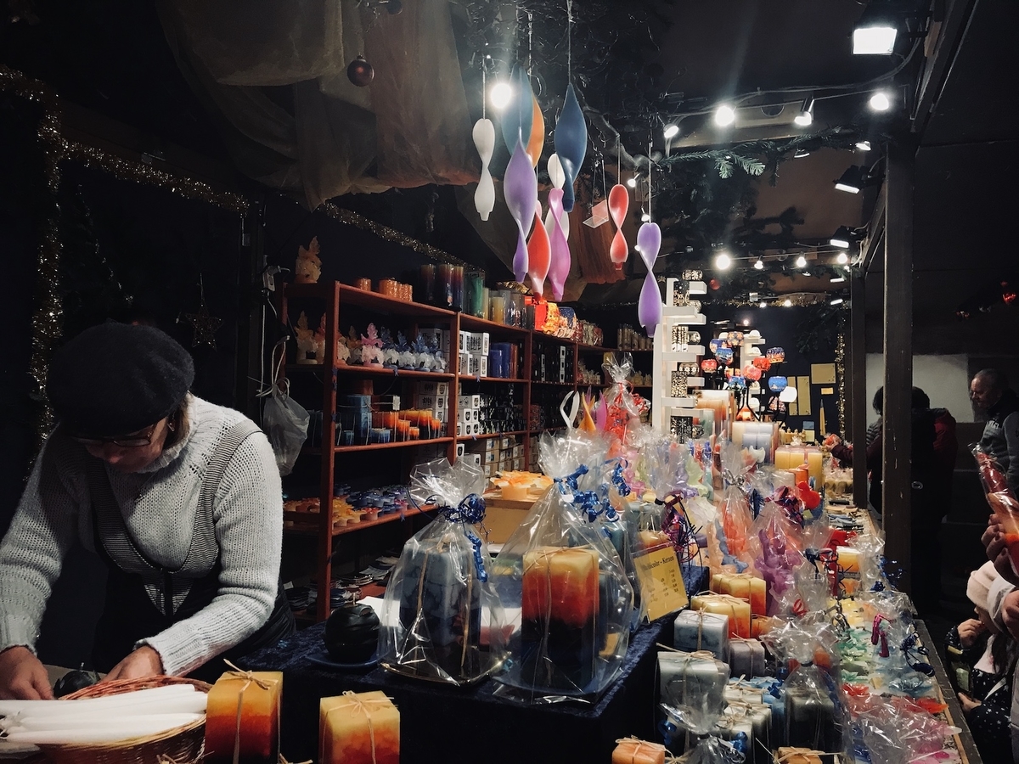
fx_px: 824
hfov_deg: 63.4
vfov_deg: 49.7
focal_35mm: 28
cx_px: 510
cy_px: 382
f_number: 1.8
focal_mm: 3.99
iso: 32
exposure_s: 1/33
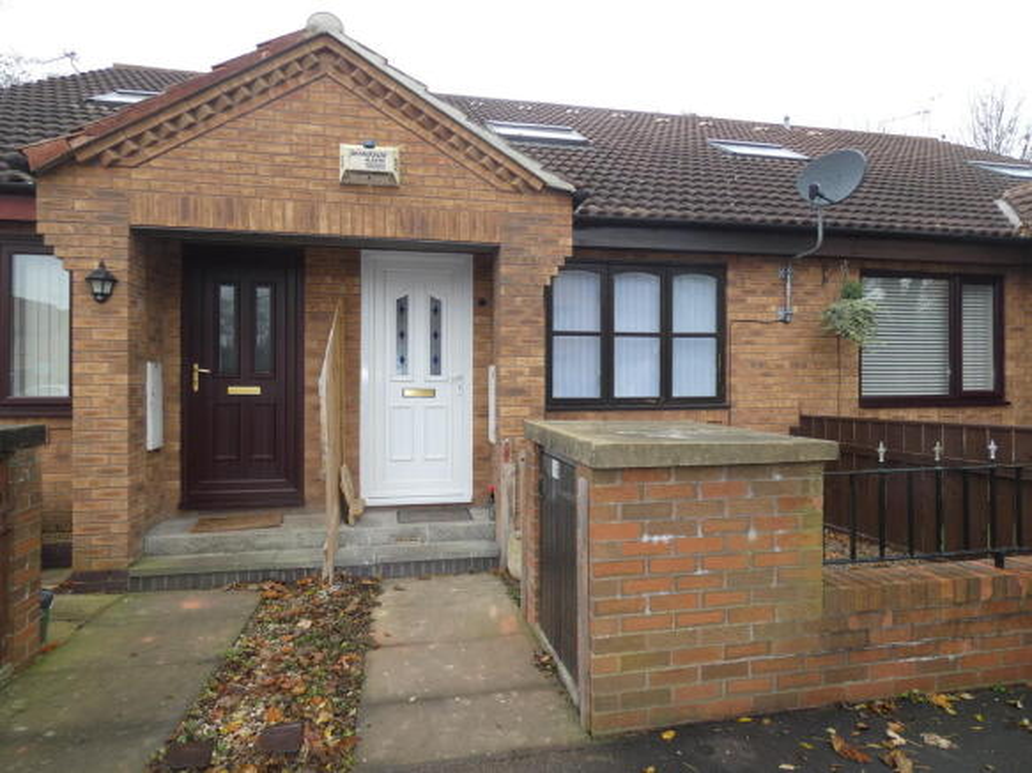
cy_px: 386
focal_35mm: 20
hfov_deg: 81.8
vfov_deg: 66.0
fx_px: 596
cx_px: 516
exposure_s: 1/80
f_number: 2.8
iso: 80
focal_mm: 3.6
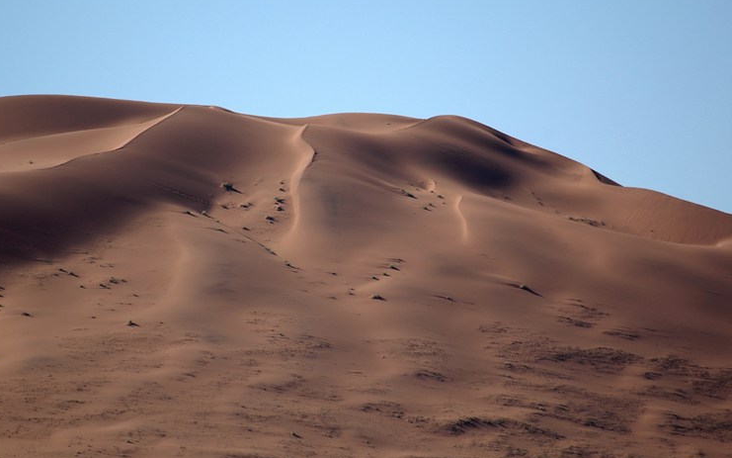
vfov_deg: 2.7
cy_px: 204
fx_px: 9874
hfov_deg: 4.2
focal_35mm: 495
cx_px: 353
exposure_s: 1/1000
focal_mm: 300
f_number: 5.6
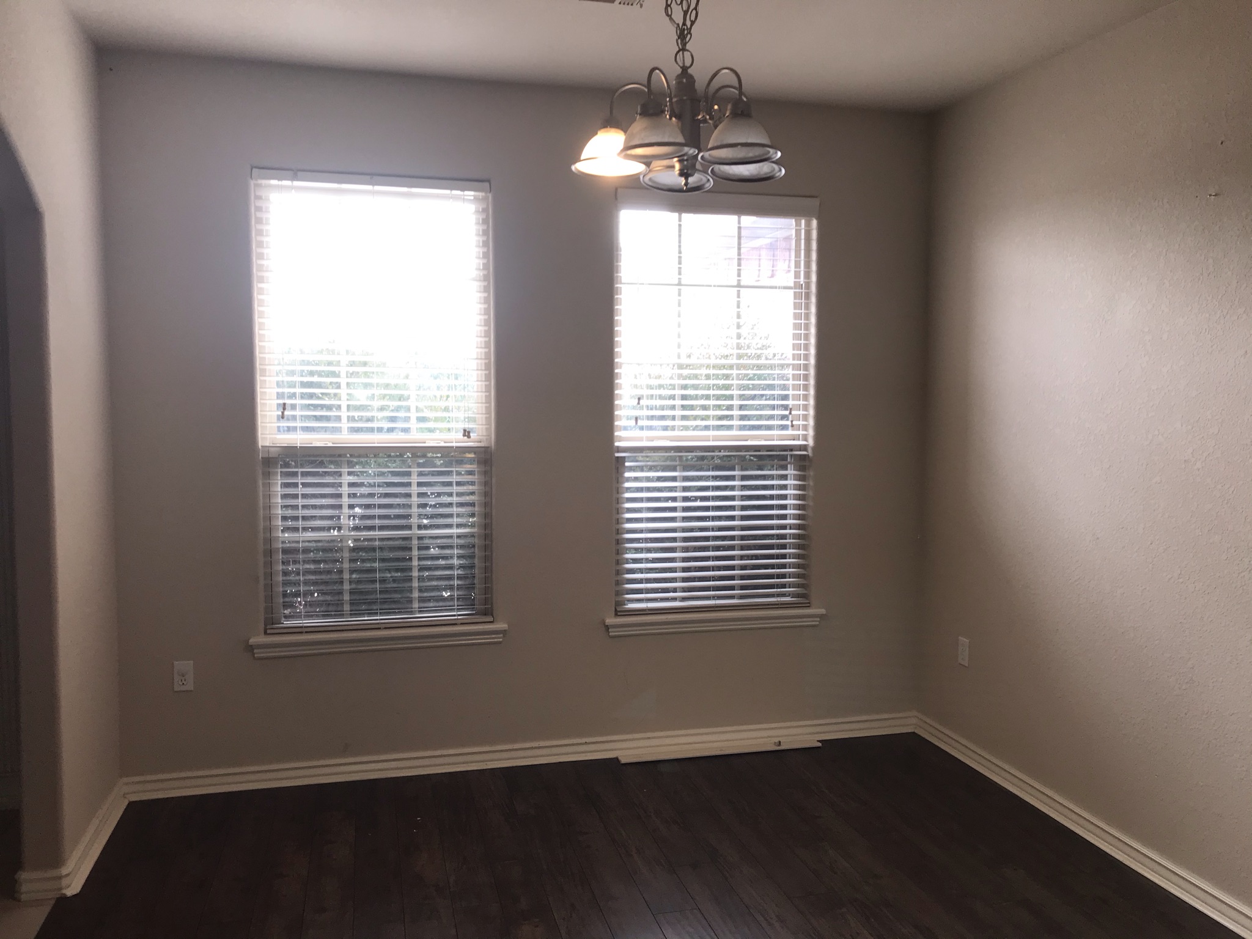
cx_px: 626
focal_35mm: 28
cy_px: 470
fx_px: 1013
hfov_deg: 63.4
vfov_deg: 49.7
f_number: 1.8
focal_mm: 3.99
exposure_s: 1/40
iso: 20
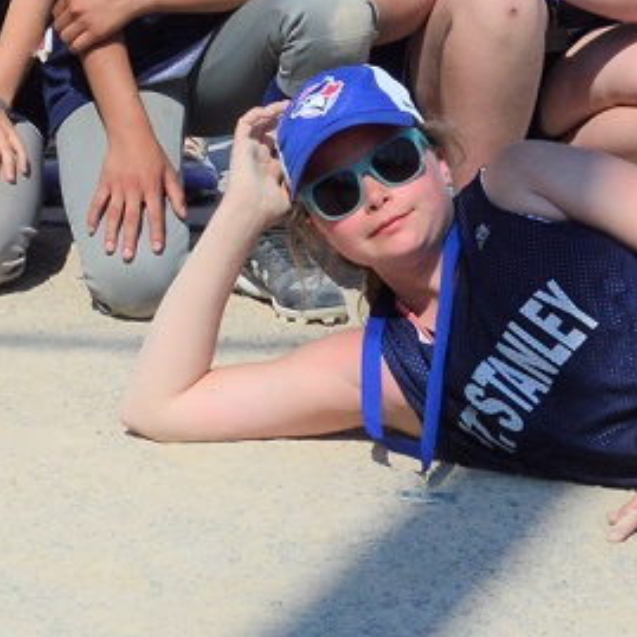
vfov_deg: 12.0
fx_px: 2936
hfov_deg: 12.3
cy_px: -185
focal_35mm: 141
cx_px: 104
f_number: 13
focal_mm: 26
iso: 400
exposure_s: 1/640
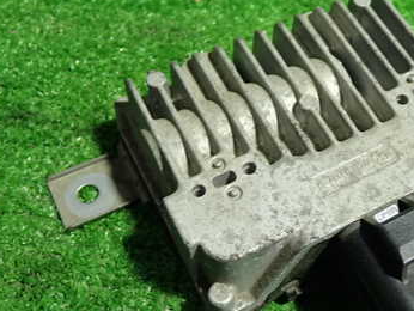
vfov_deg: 28.1
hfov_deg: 35.7
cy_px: 169
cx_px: 324
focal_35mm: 52
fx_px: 622
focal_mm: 5.4
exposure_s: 1/30
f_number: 2.3
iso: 320
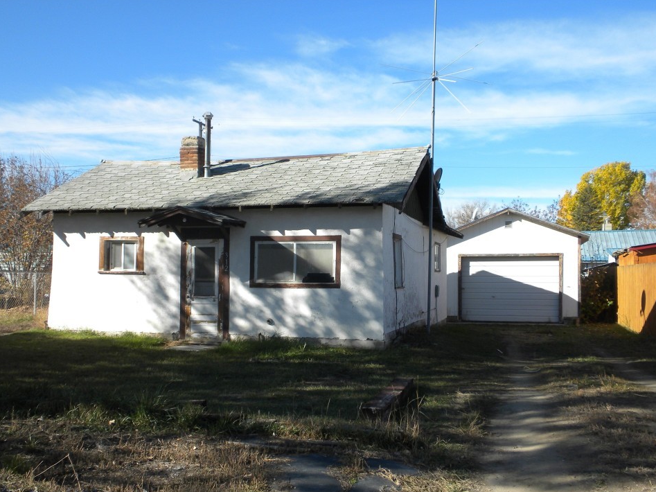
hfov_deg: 46.8
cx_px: 319
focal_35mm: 40
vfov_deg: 35.9
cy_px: 263
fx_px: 758
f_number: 10
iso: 64
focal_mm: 6.6
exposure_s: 1/75.3
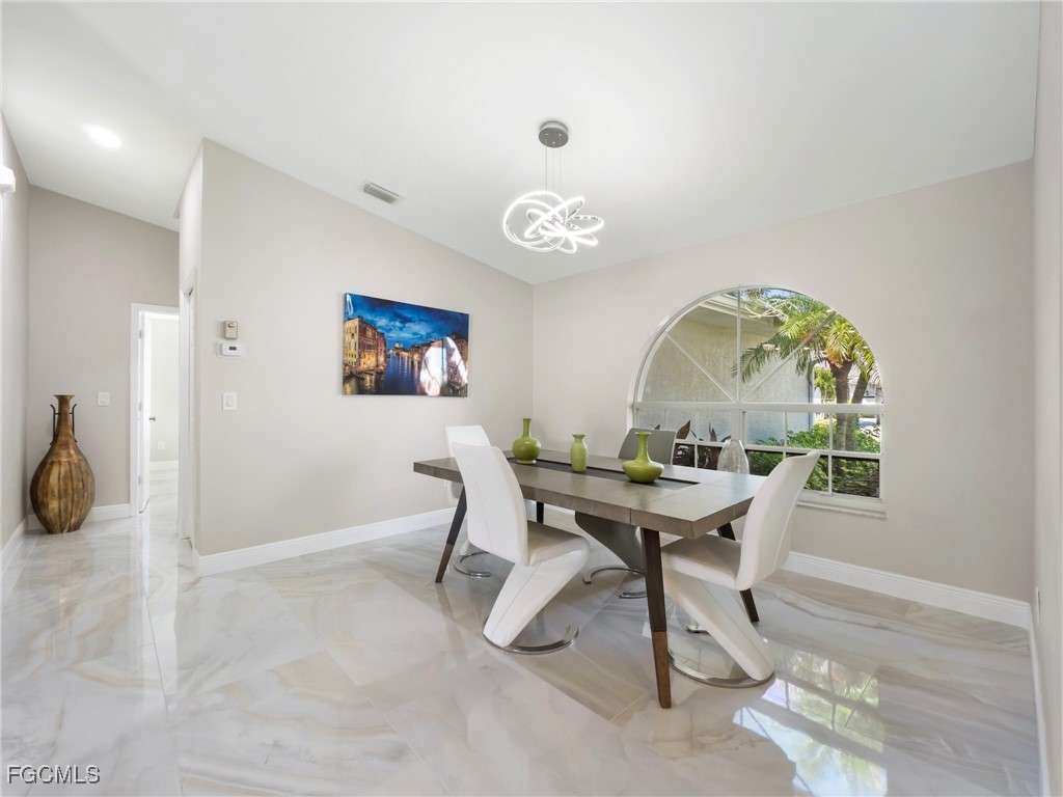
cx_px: 532
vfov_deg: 85.7
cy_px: 398
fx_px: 430
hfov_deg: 102.1
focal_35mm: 14
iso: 200
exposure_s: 1/3
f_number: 7.1
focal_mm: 7
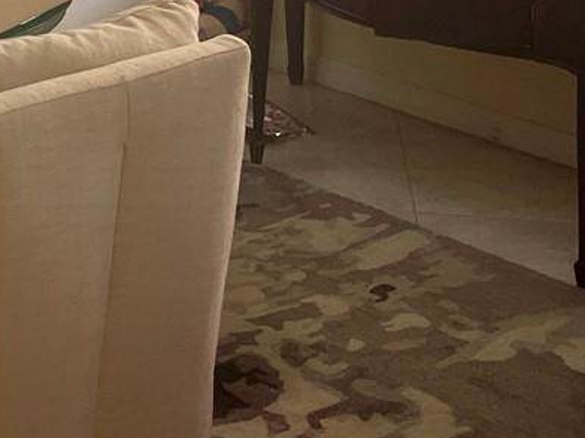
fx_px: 1724
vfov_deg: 13.7
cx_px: -125
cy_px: -207
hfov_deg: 18.2
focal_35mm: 102
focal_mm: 5.1
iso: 80
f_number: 1.6
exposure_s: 1/120
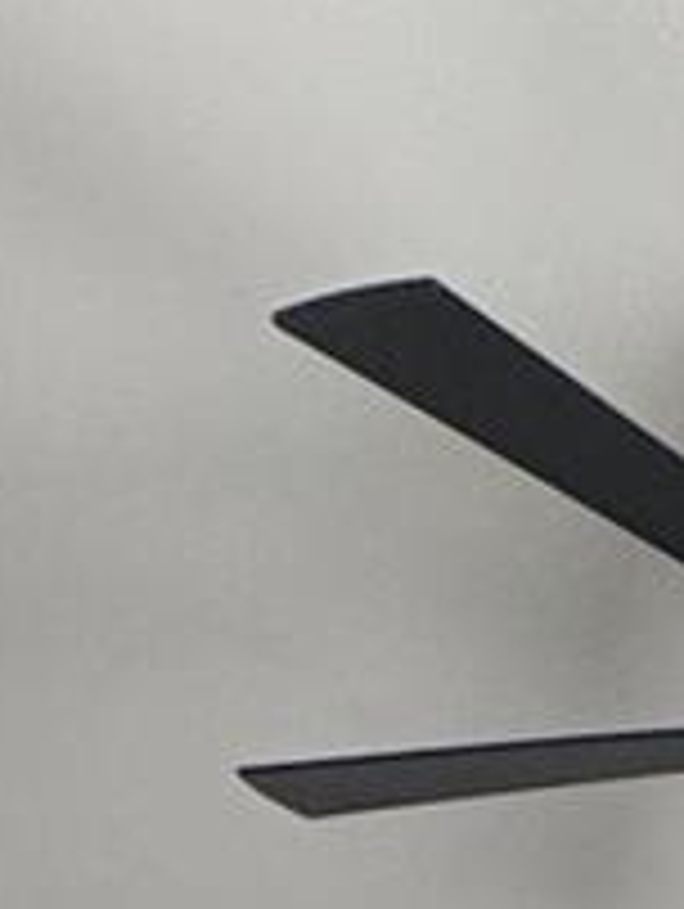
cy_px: 2614
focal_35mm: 83
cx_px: 1598
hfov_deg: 13.5
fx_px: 2182
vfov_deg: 12.1
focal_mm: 2.22
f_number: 2.2
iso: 160
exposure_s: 1/99
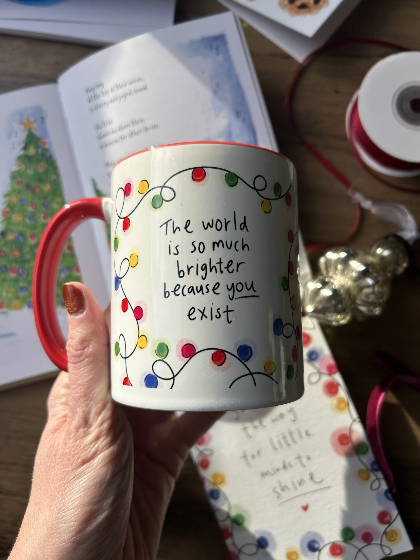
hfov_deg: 53.1
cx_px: 210
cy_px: 280
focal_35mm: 26
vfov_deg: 67.3
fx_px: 421
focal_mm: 5.7
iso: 50
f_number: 1.5
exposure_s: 1/808
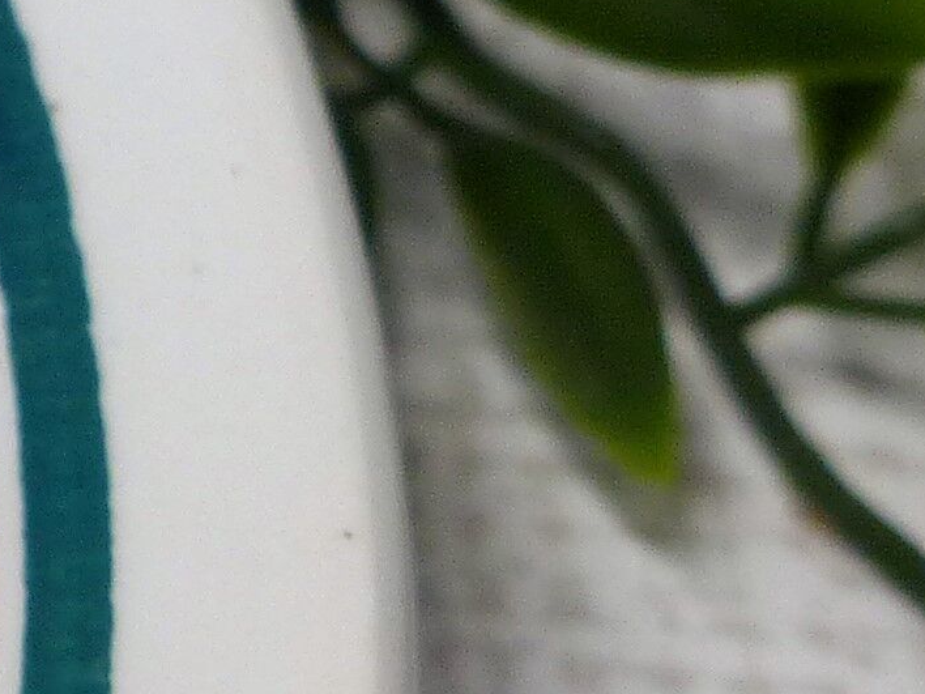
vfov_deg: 6.6
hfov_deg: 8.5
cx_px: -560
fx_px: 6039
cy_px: 521
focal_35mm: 226
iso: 100
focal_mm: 7.1
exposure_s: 1/25
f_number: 2.8
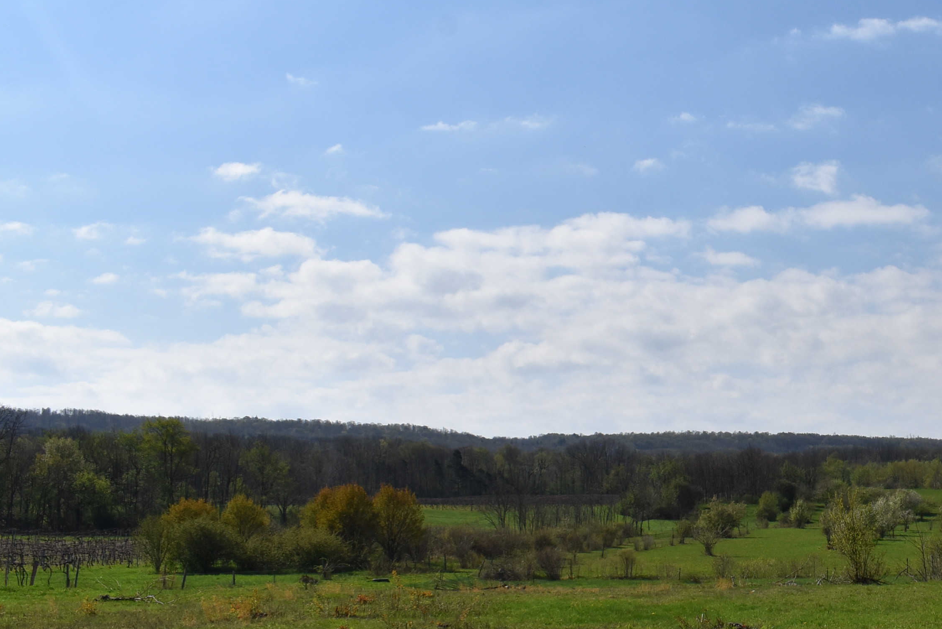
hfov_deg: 34.7
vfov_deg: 25.0
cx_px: 851
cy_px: 411
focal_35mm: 54
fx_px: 1413
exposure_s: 1/500
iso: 200
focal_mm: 18
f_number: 11
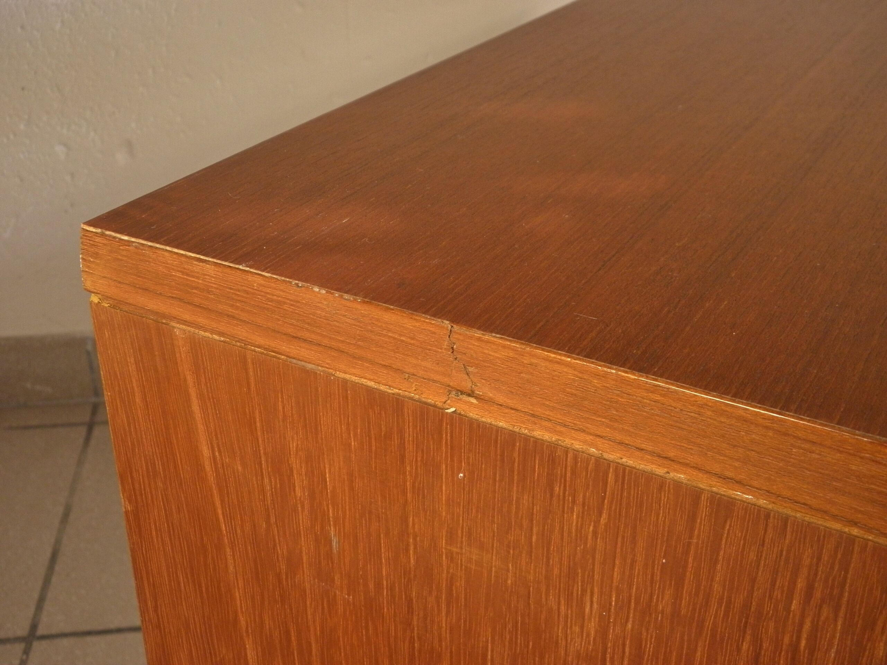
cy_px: 332
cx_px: 444
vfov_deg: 35.1
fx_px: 1051
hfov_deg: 45.8
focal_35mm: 41
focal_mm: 7.5
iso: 200
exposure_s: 1/30
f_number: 3.8
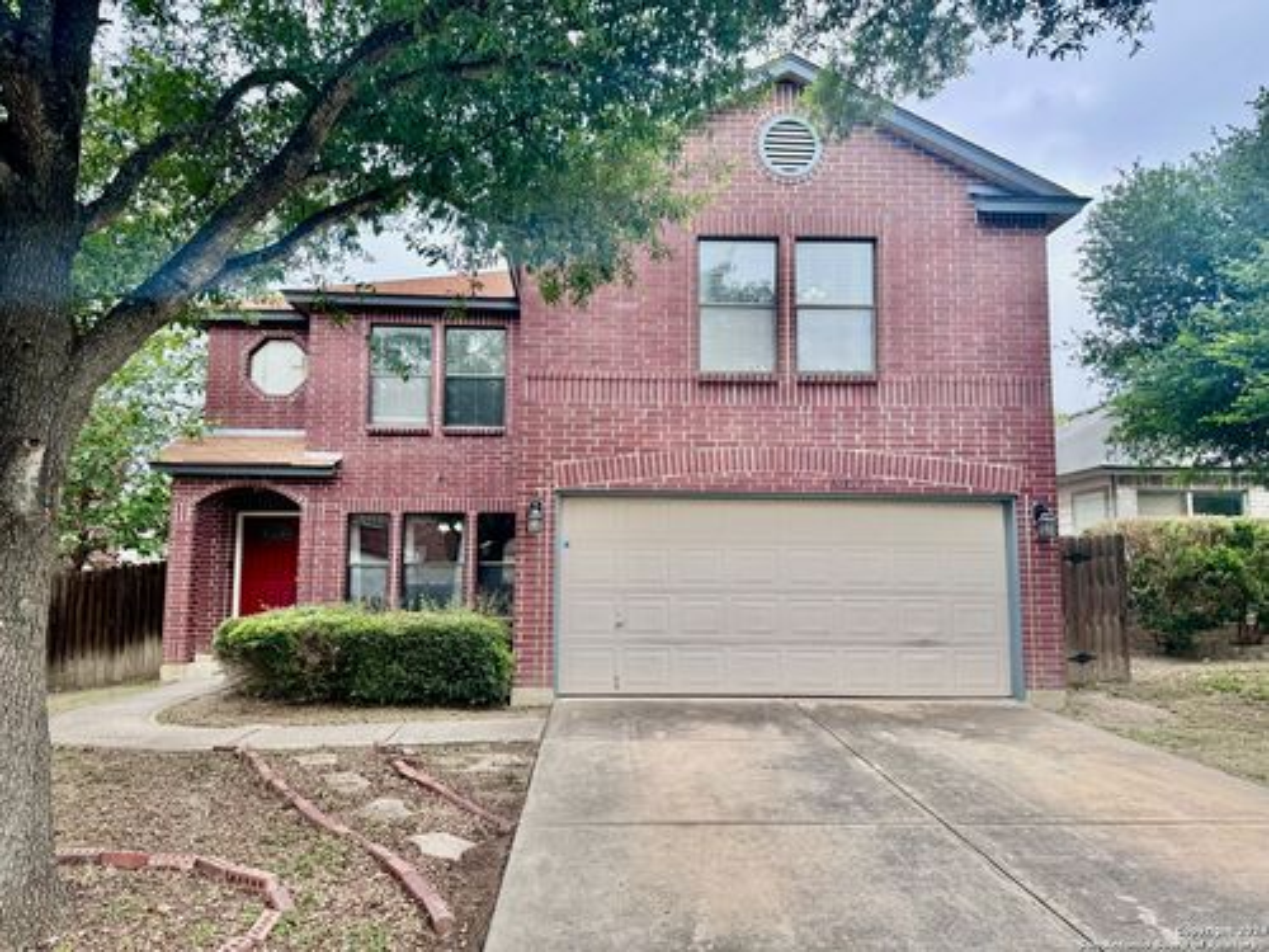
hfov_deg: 71.6
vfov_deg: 56.8
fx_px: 880
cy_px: 476
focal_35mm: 24
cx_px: 634
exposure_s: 1/980
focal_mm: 6.76
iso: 80
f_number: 1.78
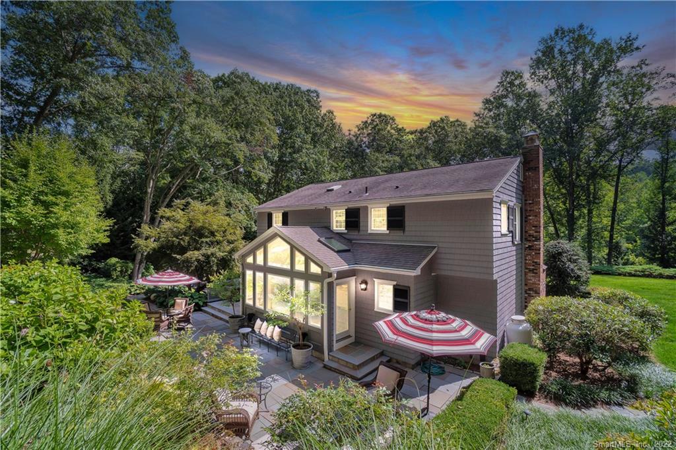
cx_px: 338
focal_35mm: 15
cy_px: 225
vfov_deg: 77.3
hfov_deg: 100.4
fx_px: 282
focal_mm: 10
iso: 160
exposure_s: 1/250
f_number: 8
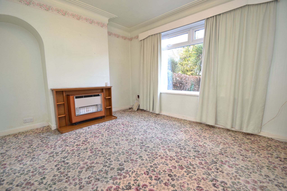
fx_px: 120
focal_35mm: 15
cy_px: 96
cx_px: 144
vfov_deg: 77.3
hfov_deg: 100.4
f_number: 4
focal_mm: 10
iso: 400
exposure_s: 1/60
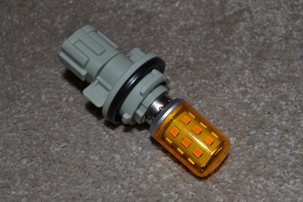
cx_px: 152
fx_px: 429
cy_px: 101
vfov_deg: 26.5
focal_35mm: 51
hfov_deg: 38.9
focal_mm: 34
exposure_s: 1/60
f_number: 8
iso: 100
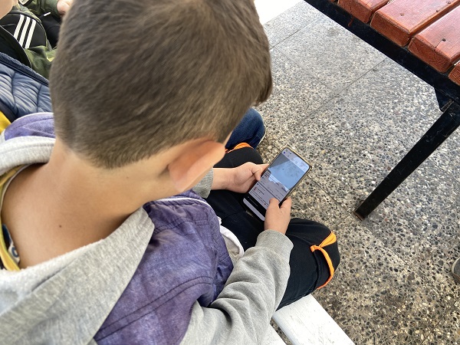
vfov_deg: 53.1
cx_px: 230
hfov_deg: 67.3
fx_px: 346
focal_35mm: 26
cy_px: 172
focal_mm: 4.25
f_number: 1.8
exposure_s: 1/125
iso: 32
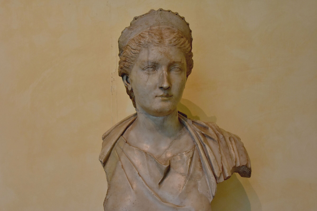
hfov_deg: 45.0
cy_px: 106
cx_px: 158
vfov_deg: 30.9
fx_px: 383
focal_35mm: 44
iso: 800
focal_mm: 29
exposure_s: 1/125
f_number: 5.6
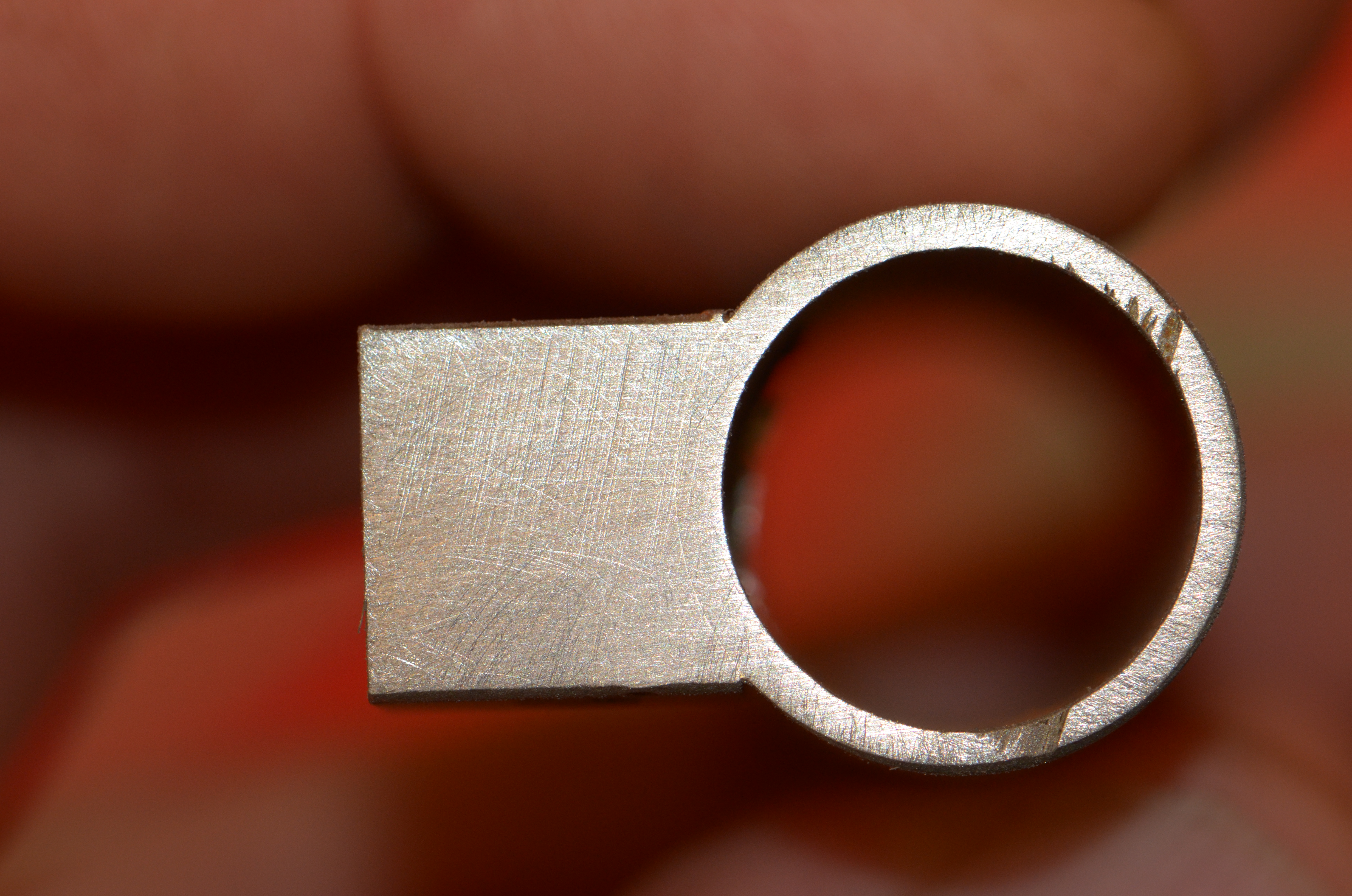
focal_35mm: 158
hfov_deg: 13.1
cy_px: 448
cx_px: 676
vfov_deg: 8.7
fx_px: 5903
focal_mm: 105
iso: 640
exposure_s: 1/125
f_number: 8
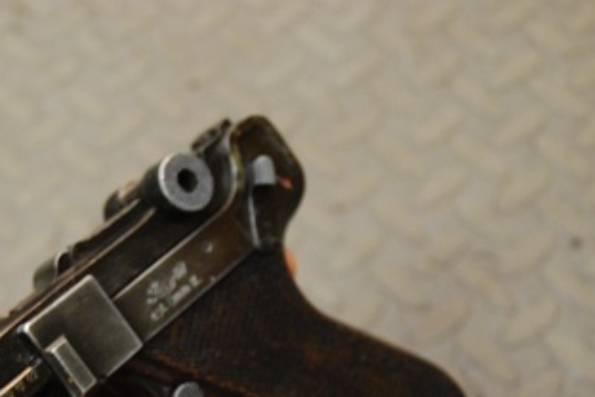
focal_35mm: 78
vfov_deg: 17.2
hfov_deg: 25.7
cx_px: 151
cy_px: 381
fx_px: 1288
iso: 900
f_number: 3.8
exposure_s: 1/30
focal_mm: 27
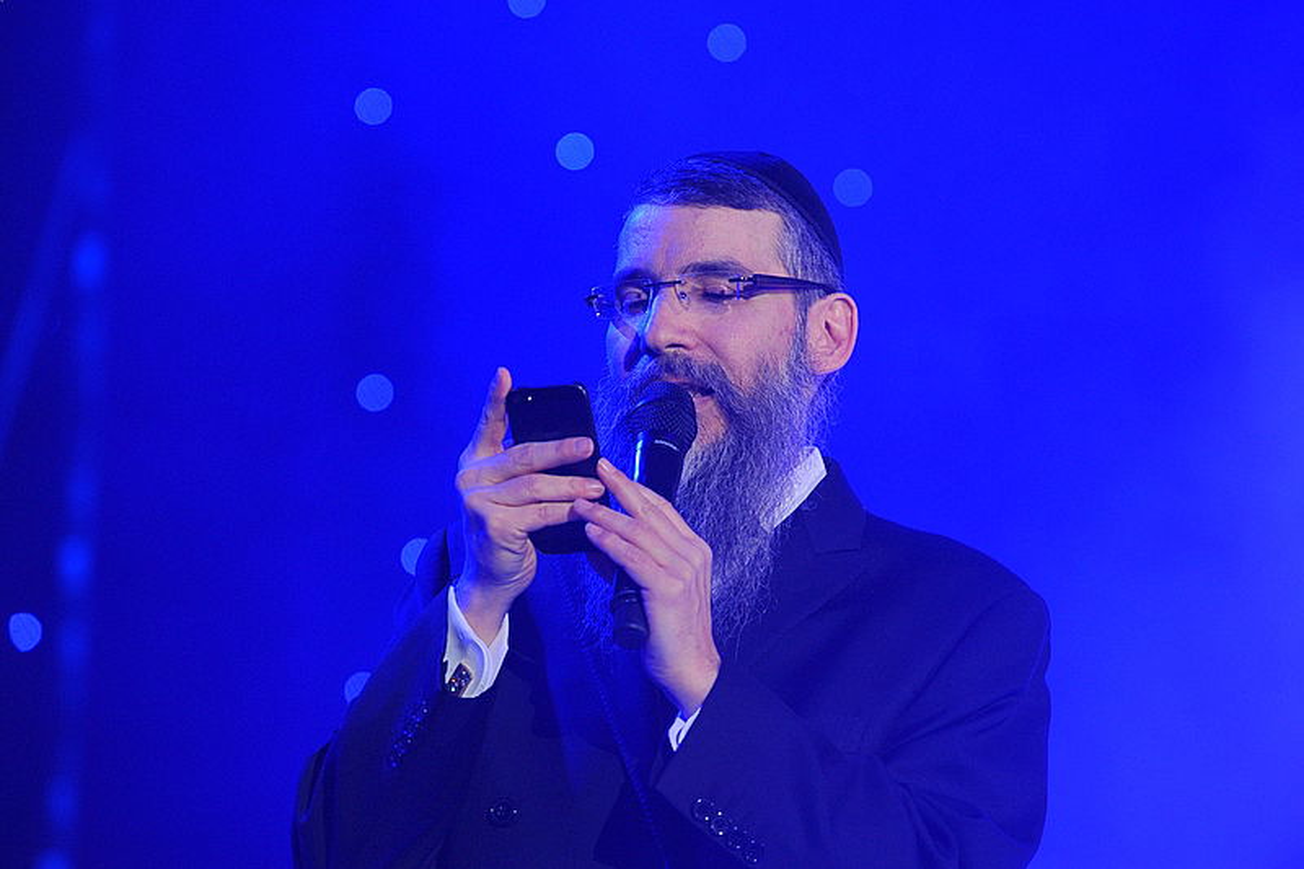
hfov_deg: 10.3
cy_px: 434
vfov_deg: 6.9
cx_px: 652
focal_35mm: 200
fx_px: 7242
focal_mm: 200
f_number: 5.6
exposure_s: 1/400
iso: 1600
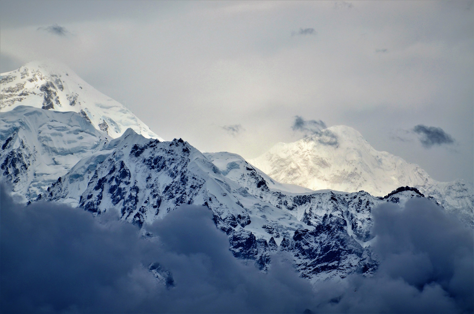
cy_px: 157
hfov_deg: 4.6
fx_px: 5913
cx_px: 237
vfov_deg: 3.0
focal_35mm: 450
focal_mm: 300
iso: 200
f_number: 8
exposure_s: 1/1000
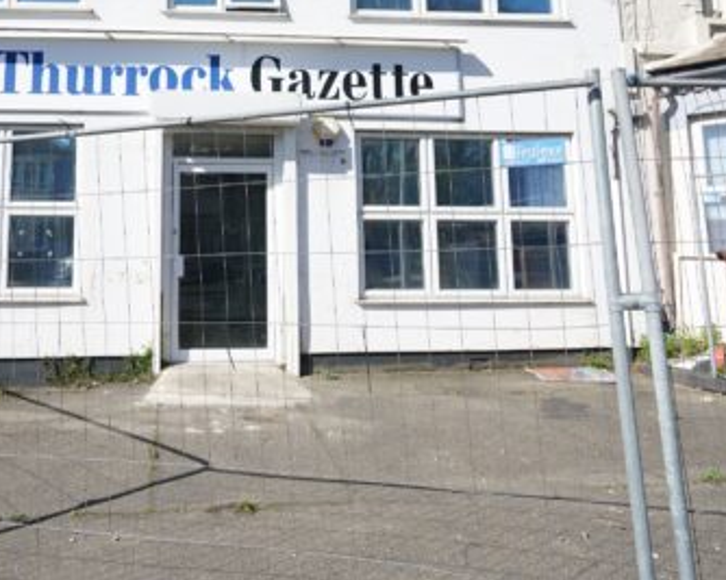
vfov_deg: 51.9
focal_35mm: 27
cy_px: 182
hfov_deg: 61.2
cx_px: 200
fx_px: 580
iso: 400
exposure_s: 1/3200
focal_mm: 16
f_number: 4.5
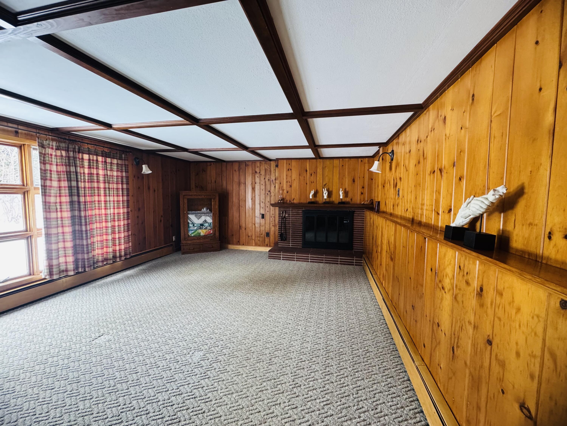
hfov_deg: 102.1
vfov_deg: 85.7
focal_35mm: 14
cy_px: 213
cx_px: 284
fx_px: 229
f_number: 2.2
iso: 320
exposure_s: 1/60
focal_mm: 2.22
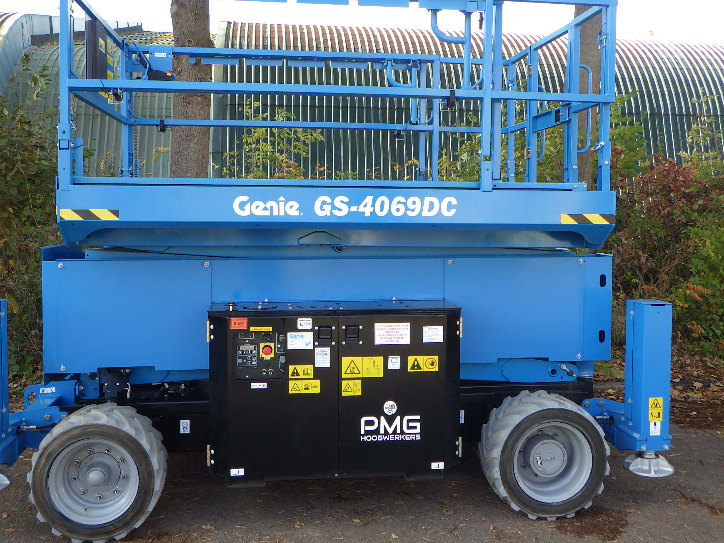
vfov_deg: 42.9
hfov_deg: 55.3
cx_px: 342
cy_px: 245
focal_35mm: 33
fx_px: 690
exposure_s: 1/160
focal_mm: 5
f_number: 3.5
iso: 125
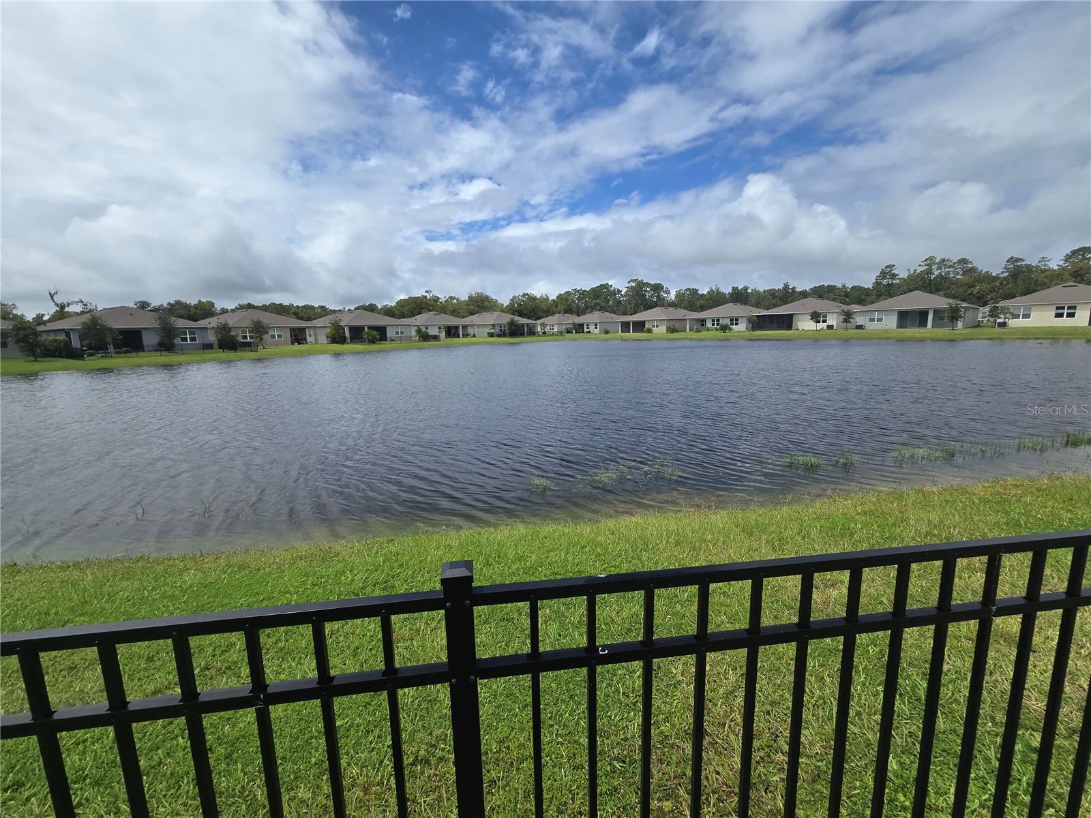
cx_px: 546
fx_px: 410
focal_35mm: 13
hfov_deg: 106.2
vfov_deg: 89.9
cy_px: 409
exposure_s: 1/4834
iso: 50
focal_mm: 2.2
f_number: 2.2
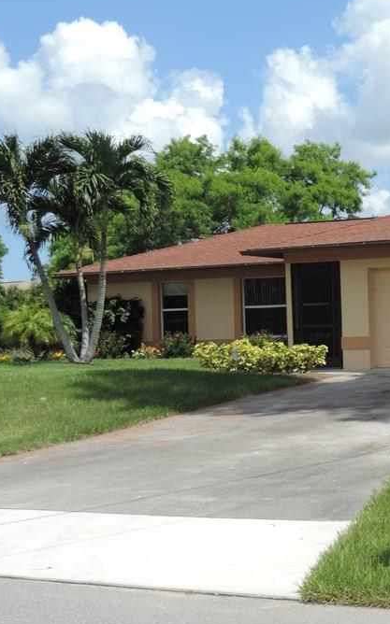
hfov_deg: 19.2
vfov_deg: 31.5
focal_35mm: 65
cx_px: 423
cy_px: 316
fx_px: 1106
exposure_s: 1/800
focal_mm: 7.1
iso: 80
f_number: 3.3
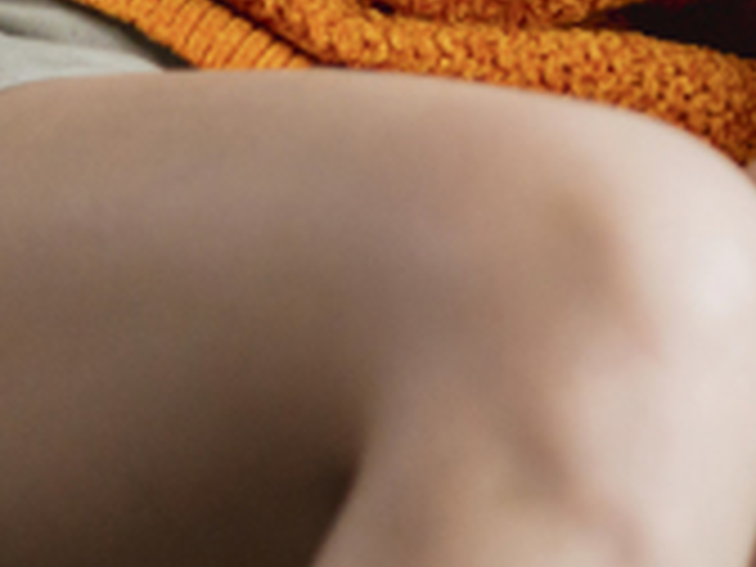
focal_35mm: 497
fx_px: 10854
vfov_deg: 3.0
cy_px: -670
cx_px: 1804
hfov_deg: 3.9
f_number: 1.8
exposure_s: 1/1600
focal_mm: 85
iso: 1000
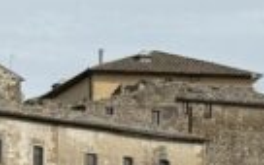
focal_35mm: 374
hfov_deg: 5.6
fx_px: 2691
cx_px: 130
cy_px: 347
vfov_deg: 3.5
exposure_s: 1/8772
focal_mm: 6.76
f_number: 1.78
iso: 80
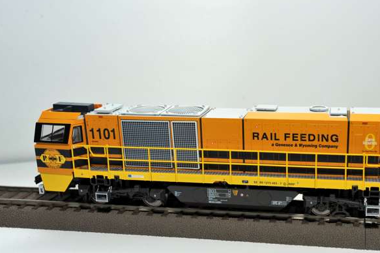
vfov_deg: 28.0
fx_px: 506
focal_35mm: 48
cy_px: 145
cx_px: 258
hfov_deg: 40.5
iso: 400
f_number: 11
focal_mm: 35
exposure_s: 1/80
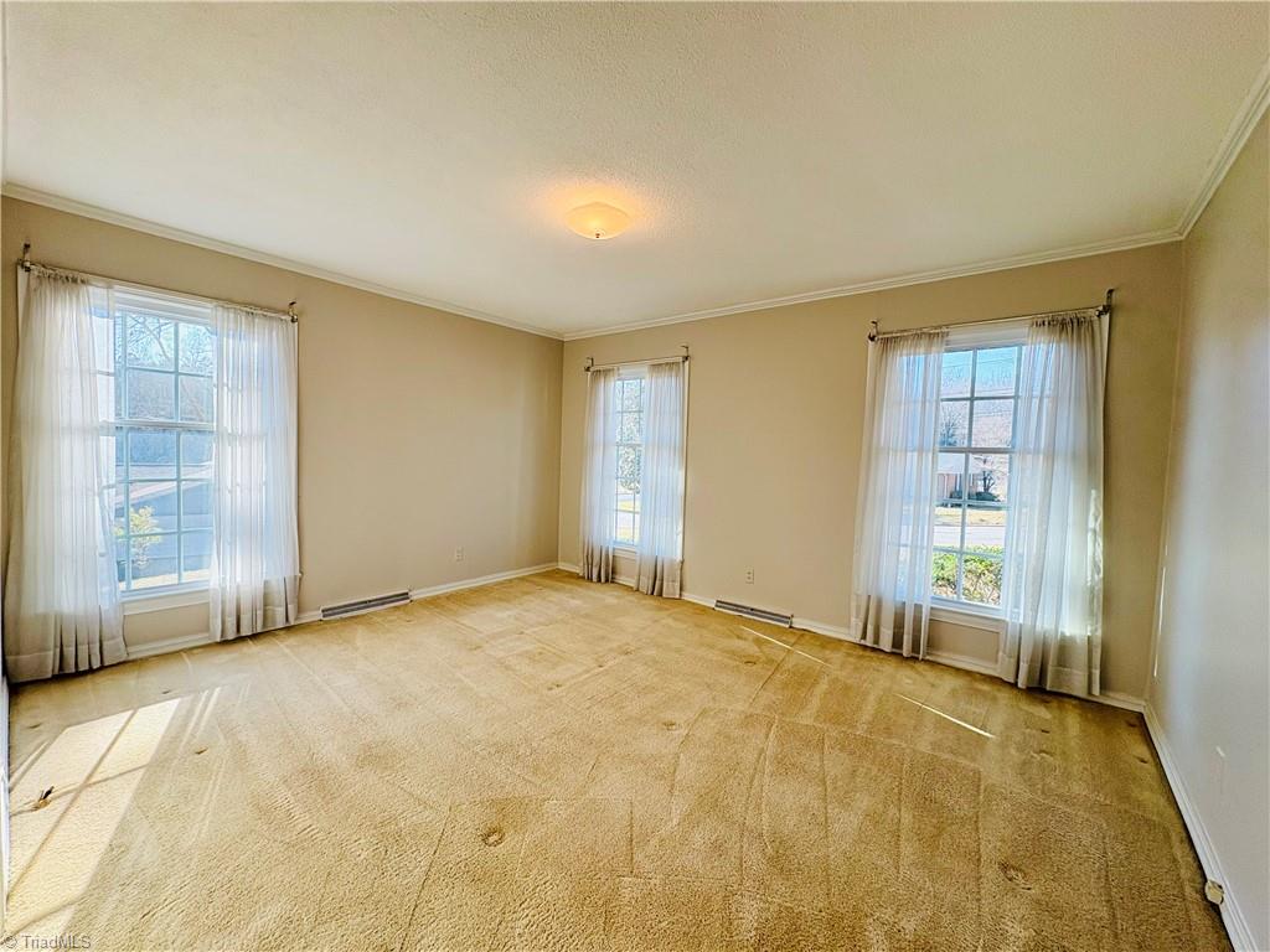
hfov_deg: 102.1
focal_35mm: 14
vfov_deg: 85.7
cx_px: 635
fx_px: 514
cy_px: 476
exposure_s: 1/134
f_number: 2.2
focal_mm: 2.22
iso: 64
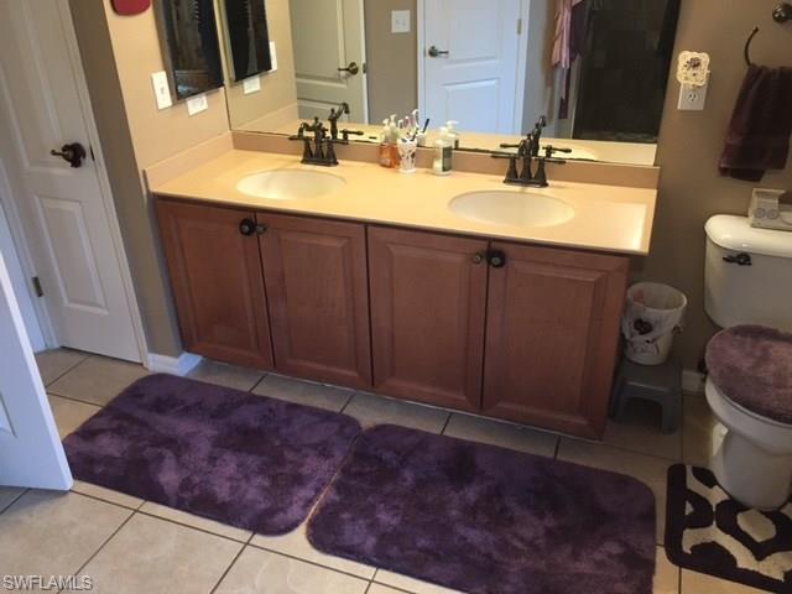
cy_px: 297
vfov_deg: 48.2
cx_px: 396
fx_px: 664
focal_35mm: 29
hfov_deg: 61.7
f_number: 2.2
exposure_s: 1/30
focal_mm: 4.15
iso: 125
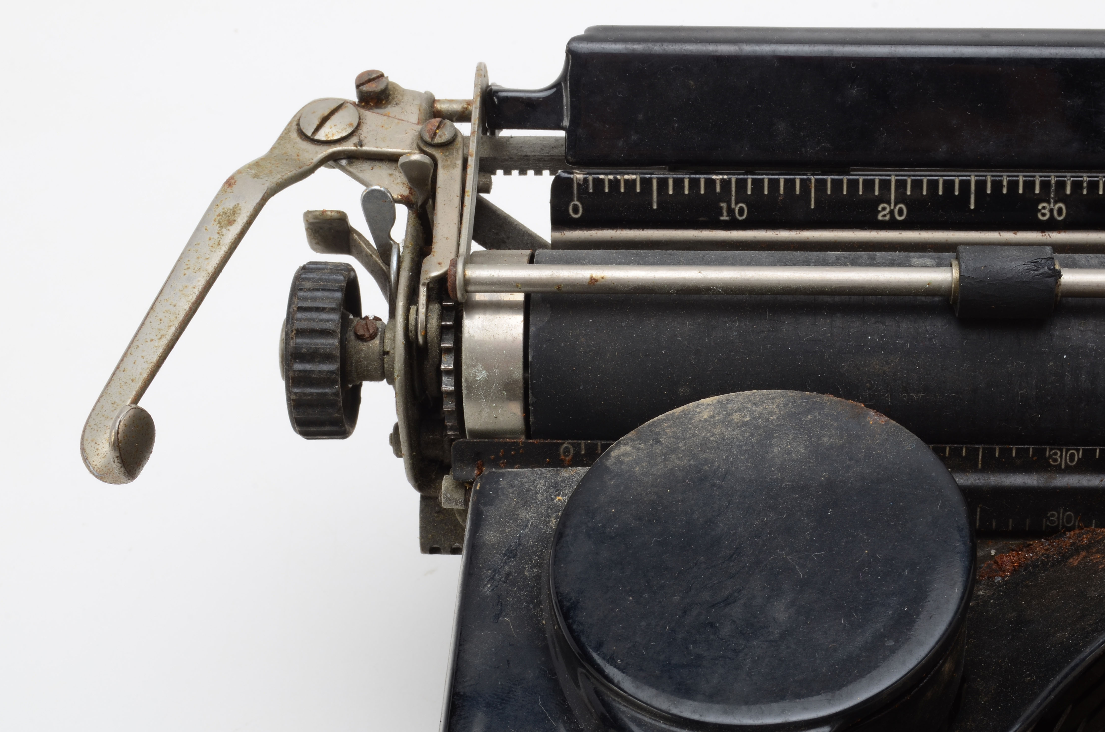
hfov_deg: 22.0
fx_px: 2835
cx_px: 615
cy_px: 408
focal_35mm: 93
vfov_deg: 14.7
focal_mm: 55
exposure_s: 1/160
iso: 100
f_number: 20
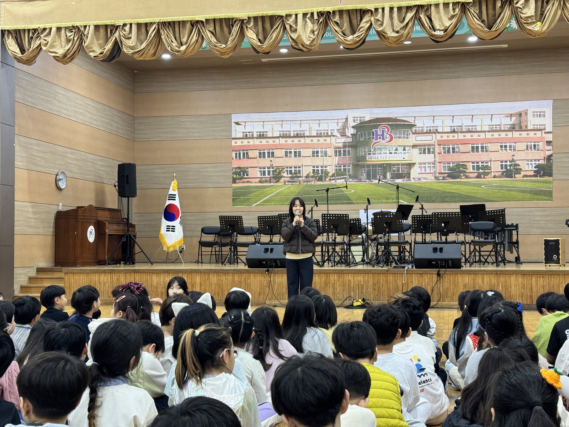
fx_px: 789
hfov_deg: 39.7
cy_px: 214
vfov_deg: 30.3
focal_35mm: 48
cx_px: 284
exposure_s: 1/60
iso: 100
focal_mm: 6.76
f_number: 1.78
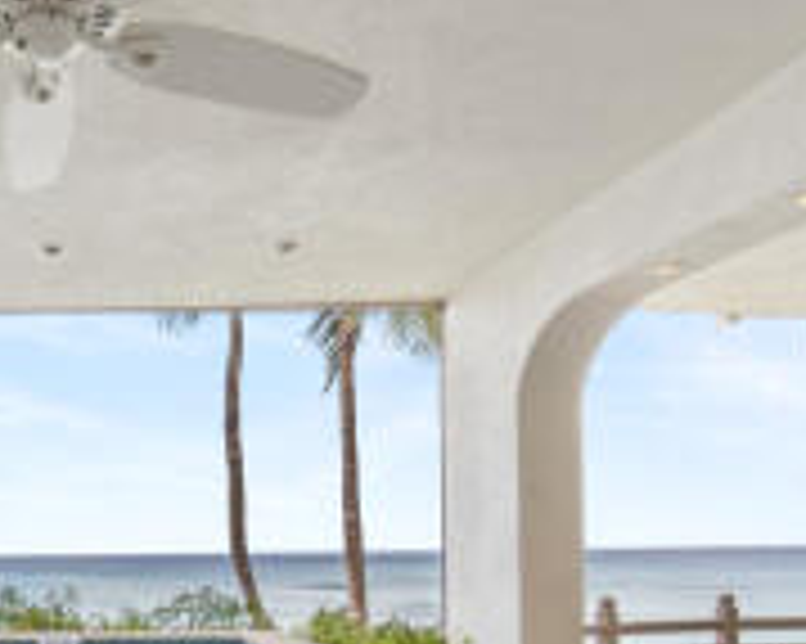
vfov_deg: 39.5
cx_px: 59
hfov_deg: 45.9
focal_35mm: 35
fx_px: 834
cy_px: 565
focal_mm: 14
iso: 100
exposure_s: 1/5
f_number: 9
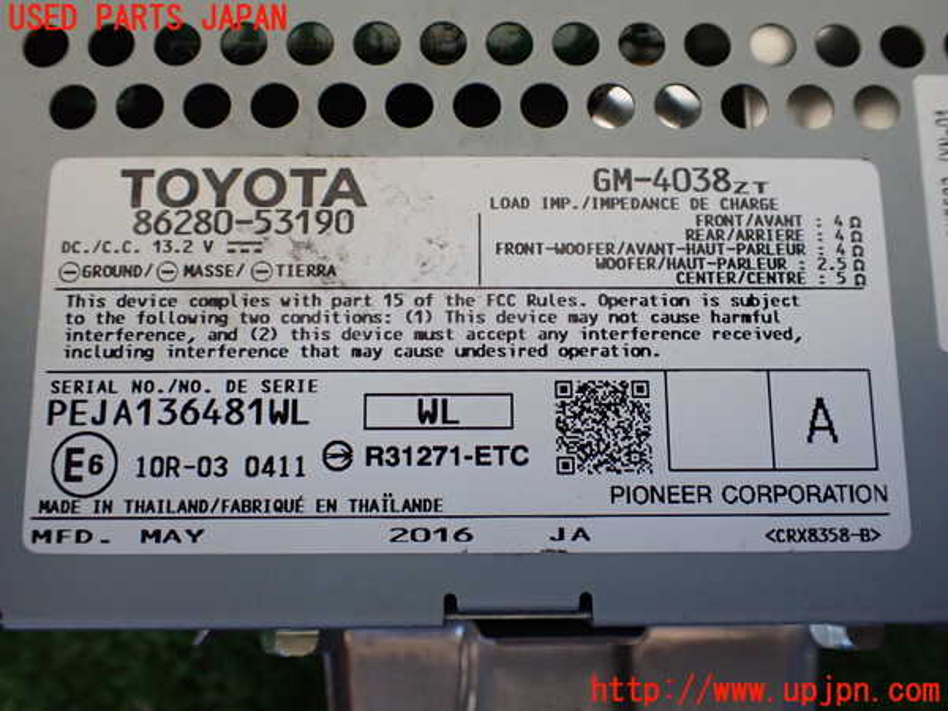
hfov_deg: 60.0
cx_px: 474
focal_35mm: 30
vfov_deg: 46.8
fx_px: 822
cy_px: 356
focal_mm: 5.4
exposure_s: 1/125
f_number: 2.3
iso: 640
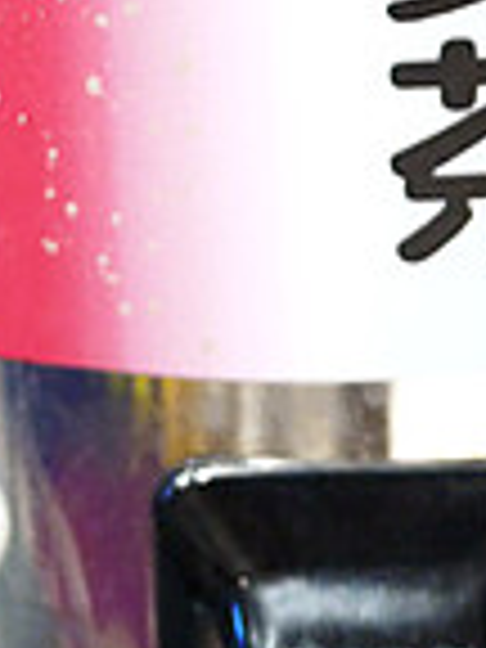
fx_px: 3126
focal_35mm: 167
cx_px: 297
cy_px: 45
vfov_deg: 11.7
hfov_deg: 8.9
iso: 800
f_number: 1.7
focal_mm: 20
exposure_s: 1/25
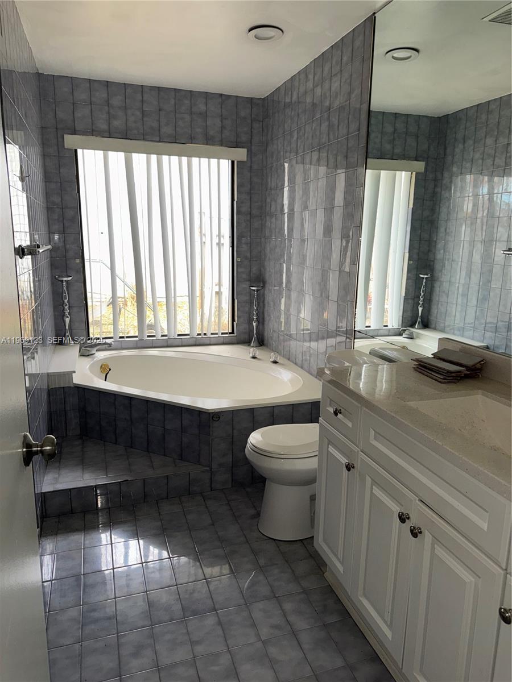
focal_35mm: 24
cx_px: 256
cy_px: 341
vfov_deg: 71.6
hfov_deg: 56.8
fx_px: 473
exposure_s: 1/32
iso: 80
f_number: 1.78
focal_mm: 6.76
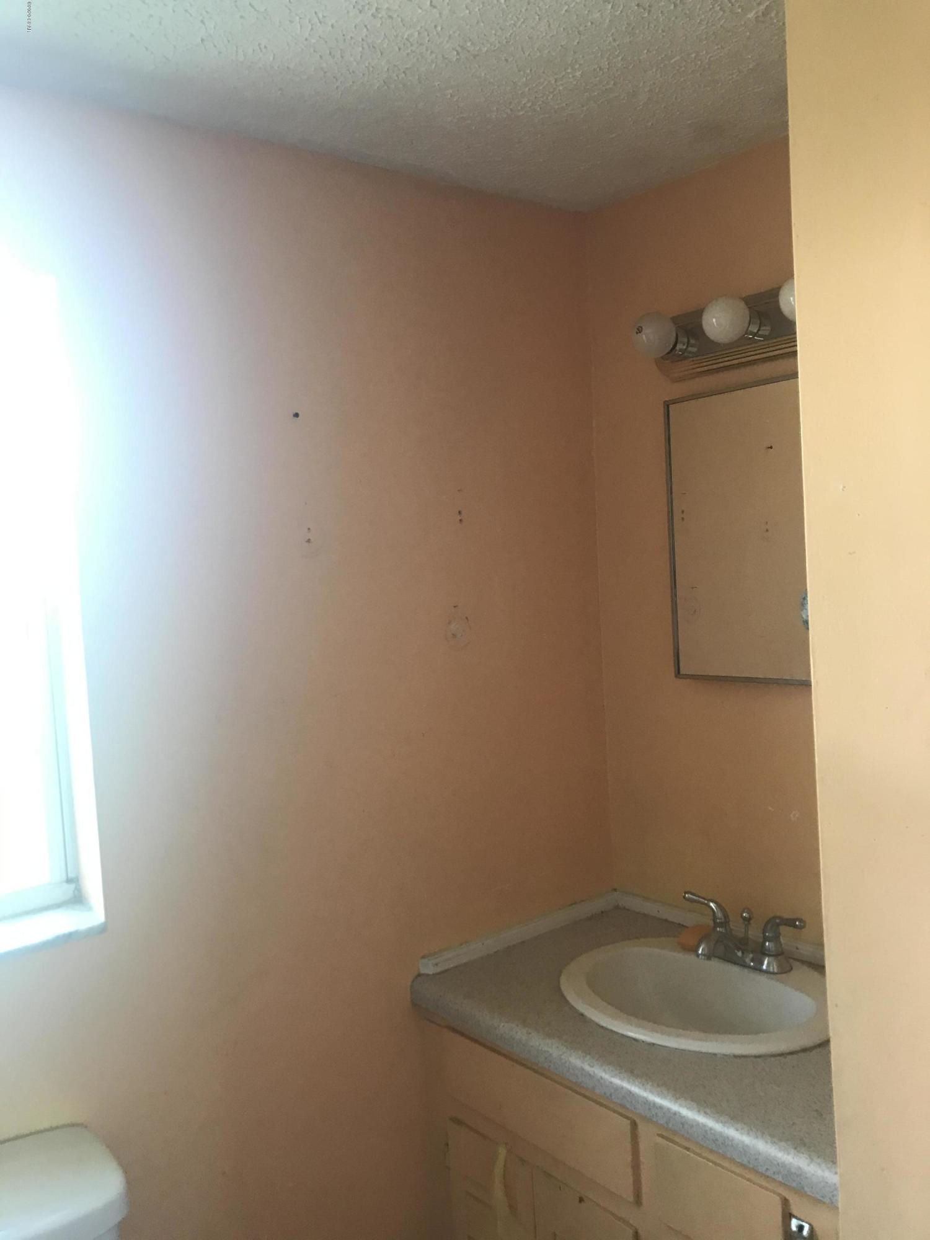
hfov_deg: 49.7
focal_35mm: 28
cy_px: 620
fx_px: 1003
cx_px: 465
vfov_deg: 63.4
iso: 40
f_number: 1.8
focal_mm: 3.99
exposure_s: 1/20
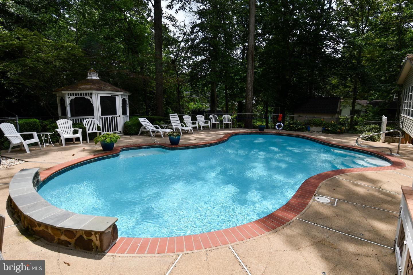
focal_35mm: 18
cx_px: 206
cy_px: 138
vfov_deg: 67.4
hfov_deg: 90.0
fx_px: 206
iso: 100
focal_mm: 12
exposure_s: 1/400
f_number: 9
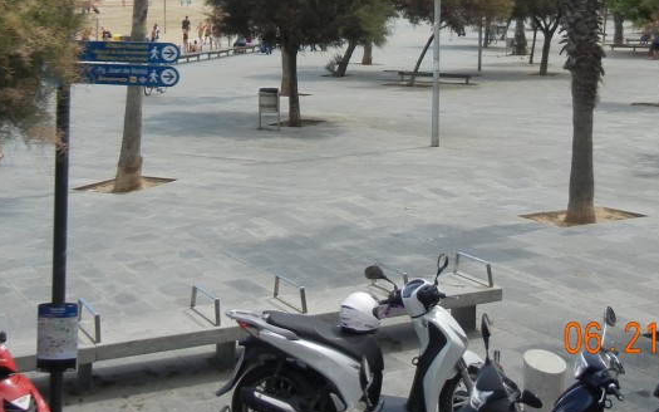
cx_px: 316
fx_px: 1113
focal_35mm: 62
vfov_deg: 20.0
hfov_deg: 33.0
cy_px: -44
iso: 160
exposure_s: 1/380
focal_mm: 5.4
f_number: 7
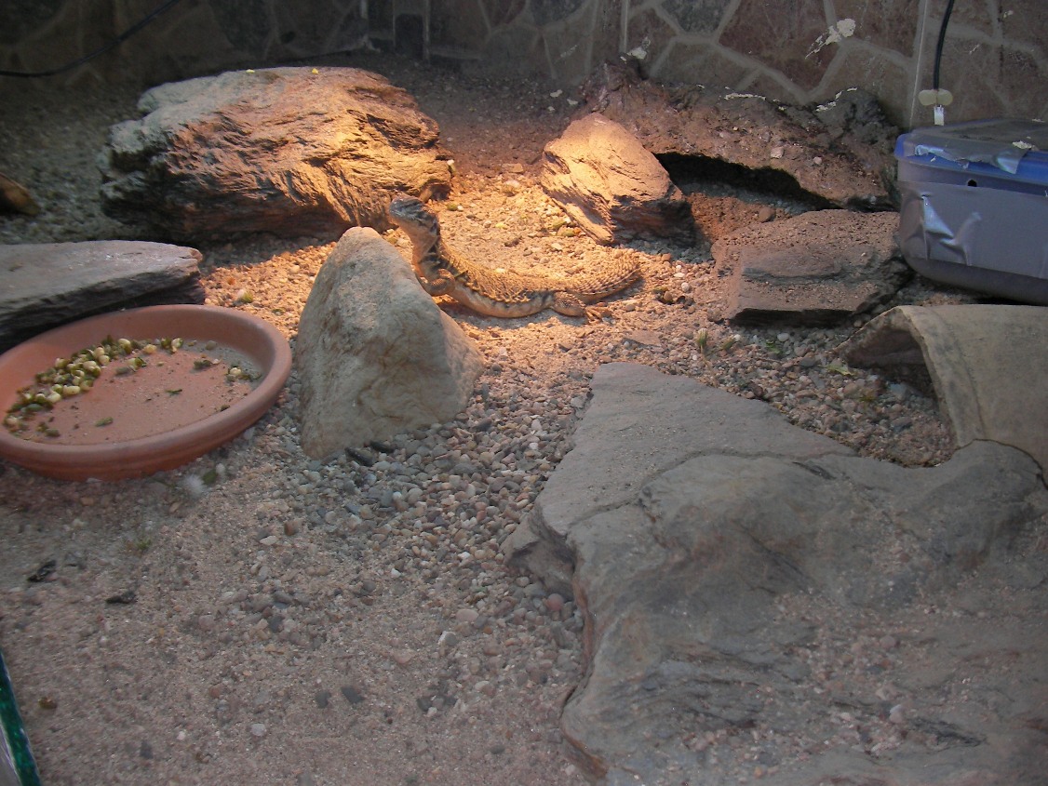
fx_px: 1242
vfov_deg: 35.1
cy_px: 393
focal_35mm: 41
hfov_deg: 45.8
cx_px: 524
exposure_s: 1/40.7
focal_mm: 6.3
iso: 50
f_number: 3.5
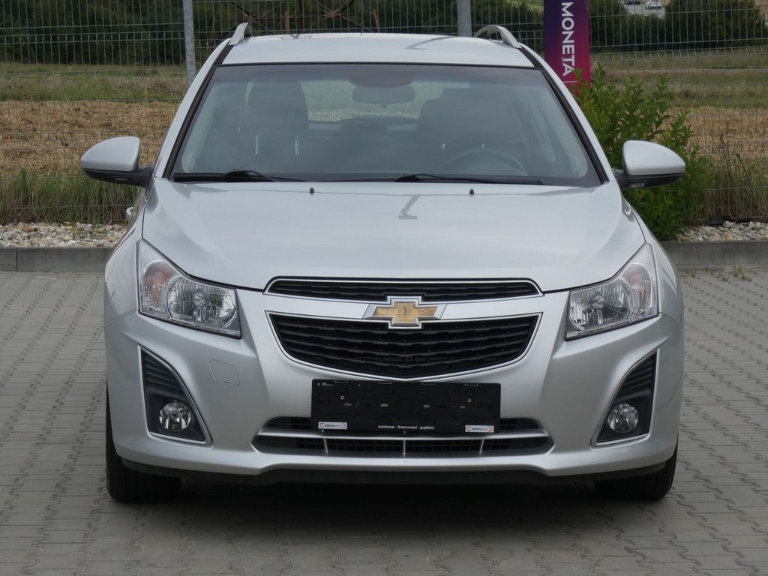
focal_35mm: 120
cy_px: 288
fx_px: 2662
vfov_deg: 12.3
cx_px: 384
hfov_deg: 16.4
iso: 80
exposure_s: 1/320
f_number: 5.6
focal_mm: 21.5
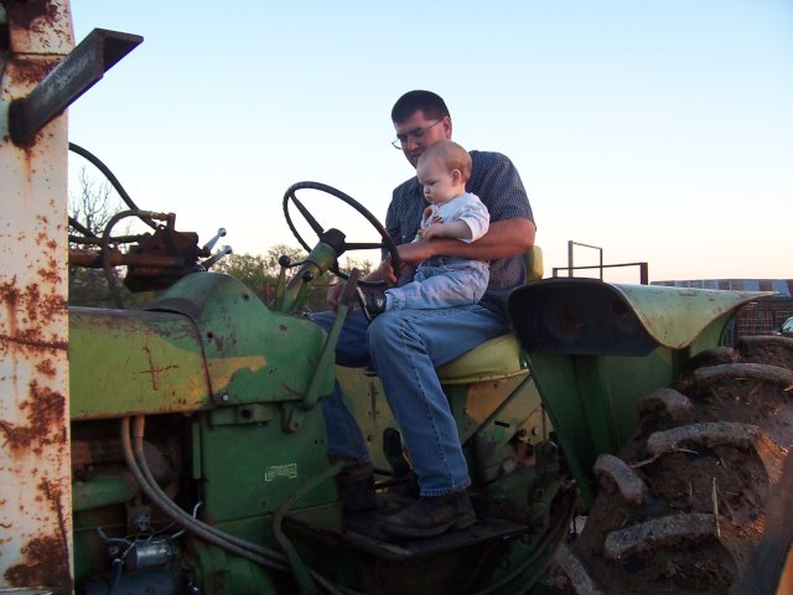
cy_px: 298
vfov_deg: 41.8
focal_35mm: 34
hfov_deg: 54.0
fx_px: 779
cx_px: 396
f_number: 2.7
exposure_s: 1/90
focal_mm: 5.6
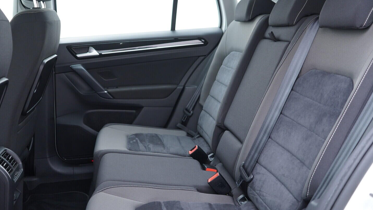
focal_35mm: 38
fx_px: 376
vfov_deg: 31.2
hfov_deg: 52.8
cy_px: 101
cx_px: 188
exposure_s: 1/40
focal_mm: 24
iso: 320
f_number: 2.8
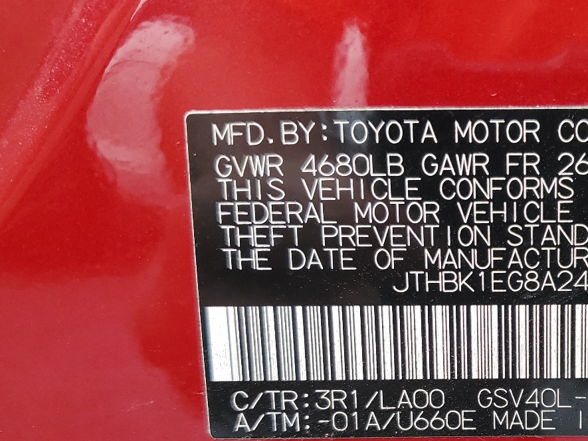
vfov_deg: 29.9
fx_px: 798
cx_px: 495
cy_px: 371
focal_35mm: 47
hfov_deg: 38.4
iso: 50
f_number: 1.5
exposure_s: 1/172
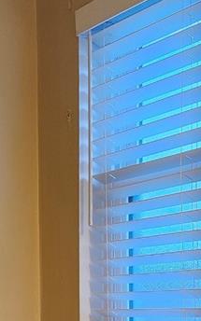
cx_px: 17
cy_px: 366
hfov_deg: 15.2
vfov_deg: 22.7
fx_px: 745
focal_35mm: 85
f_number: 1.8
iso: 640
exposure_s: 1/120
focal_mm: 5.54
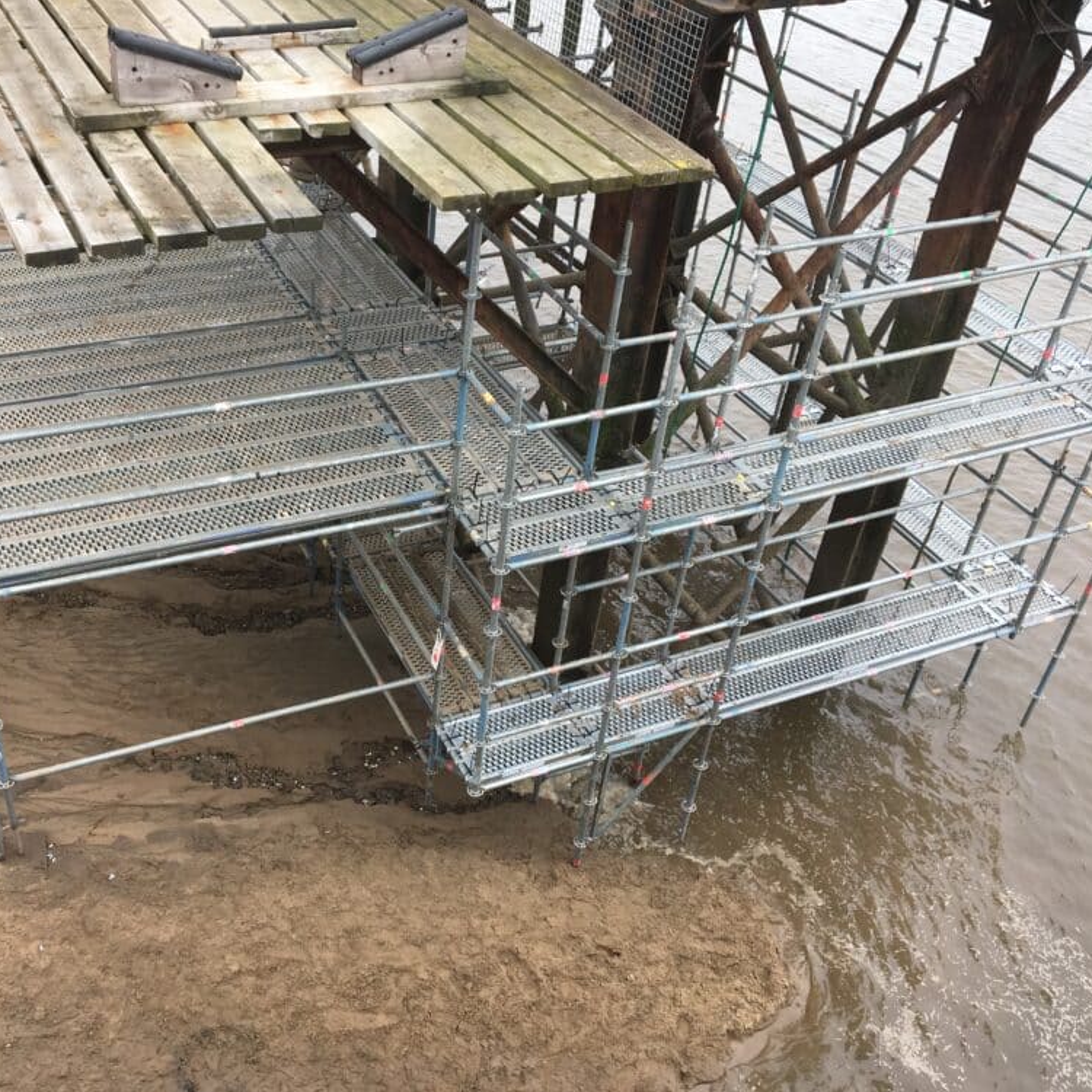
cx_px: 434
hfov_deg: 46.9
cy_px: 556
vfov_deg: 47.2
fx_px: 1249
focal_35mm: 35
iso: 25
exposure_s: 1/455
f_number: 2.2
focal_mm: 4.15
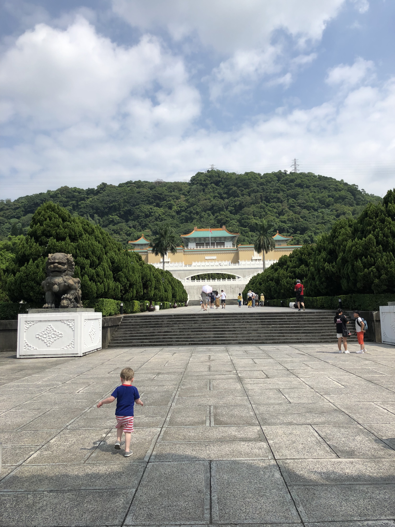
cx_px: 198
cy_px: 264
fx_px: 426
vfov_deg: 63.4
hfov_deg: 49.7
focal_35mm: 28
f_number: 1.8
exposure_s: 1/2703
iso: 20
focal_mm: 4
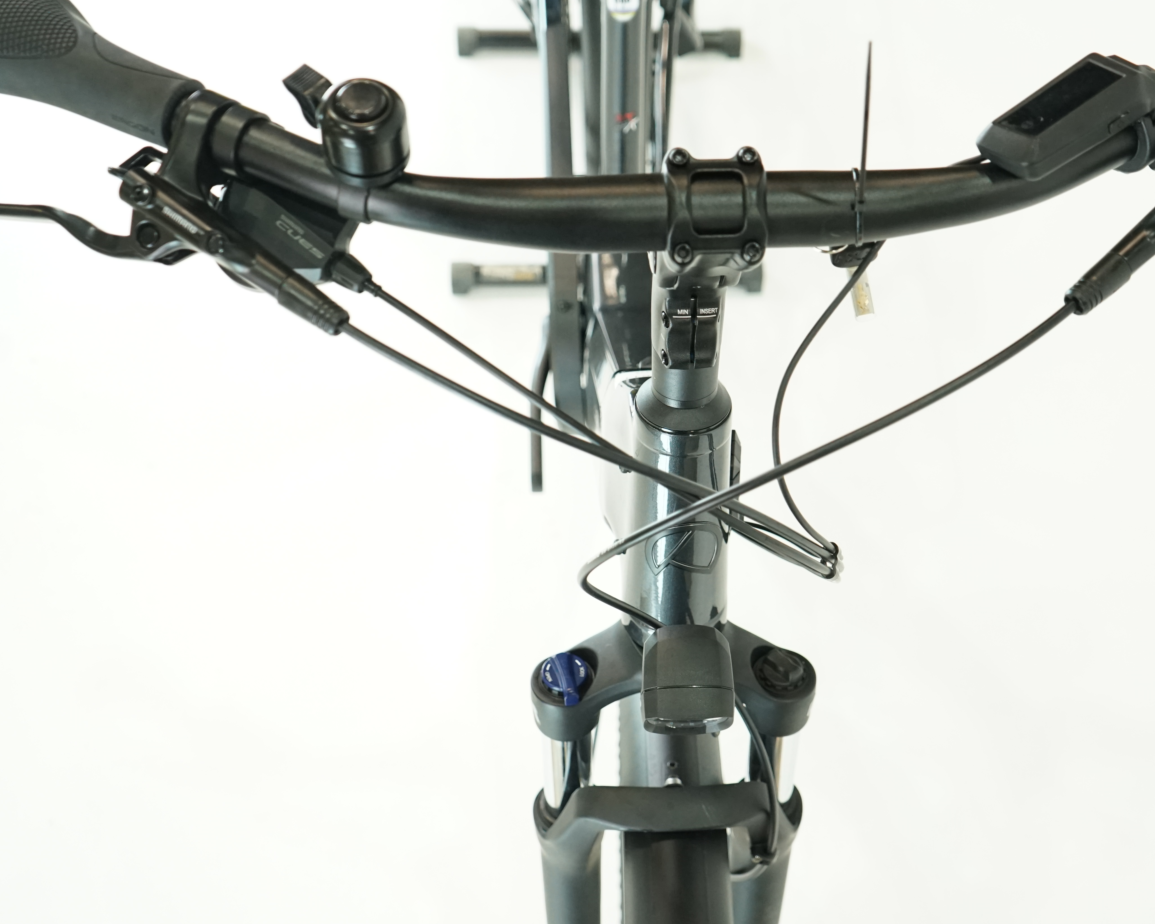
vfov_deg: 36.5
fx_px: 1402
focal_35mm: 41
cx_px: 674
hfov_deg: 44.6
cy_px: 487
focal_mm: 30
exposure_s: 1/200
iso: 2000
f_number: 4.5
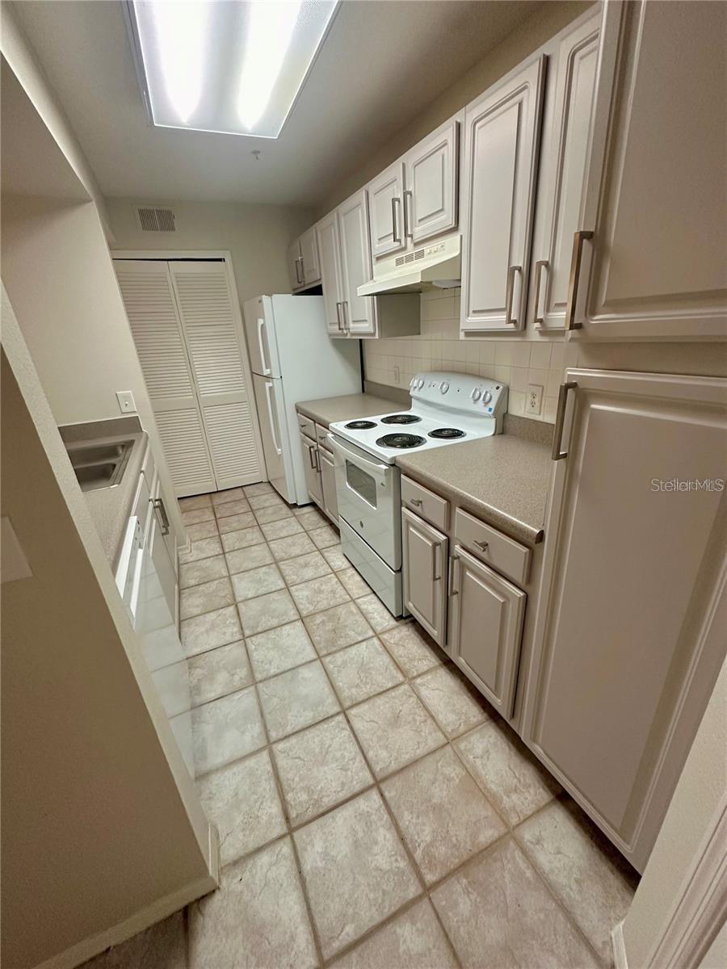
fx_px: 392
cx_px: 364
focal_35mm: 14
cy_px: 484
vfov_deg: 102.1
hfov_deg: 85.7
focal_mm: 2.22
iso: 320
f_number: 2.2
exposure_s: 1/120
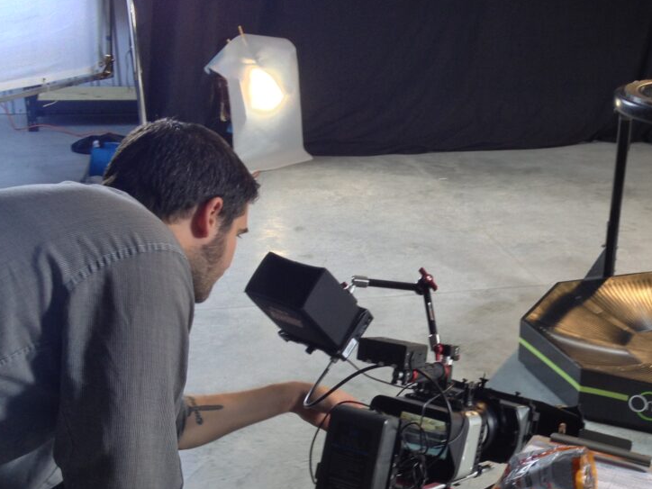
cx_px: 519
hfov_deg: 32.4
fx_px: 1092
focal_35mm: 58
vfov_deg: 25.0
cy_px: 341
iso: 64
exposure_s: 1/20
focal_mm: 4.28
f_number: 2.4
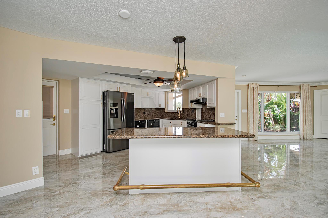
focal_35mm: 15
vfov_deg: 77.3
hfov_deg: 100.4
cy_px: 109
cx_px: 164
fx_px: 137
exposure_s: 1/125
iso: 720
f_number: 5.6
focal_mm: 10
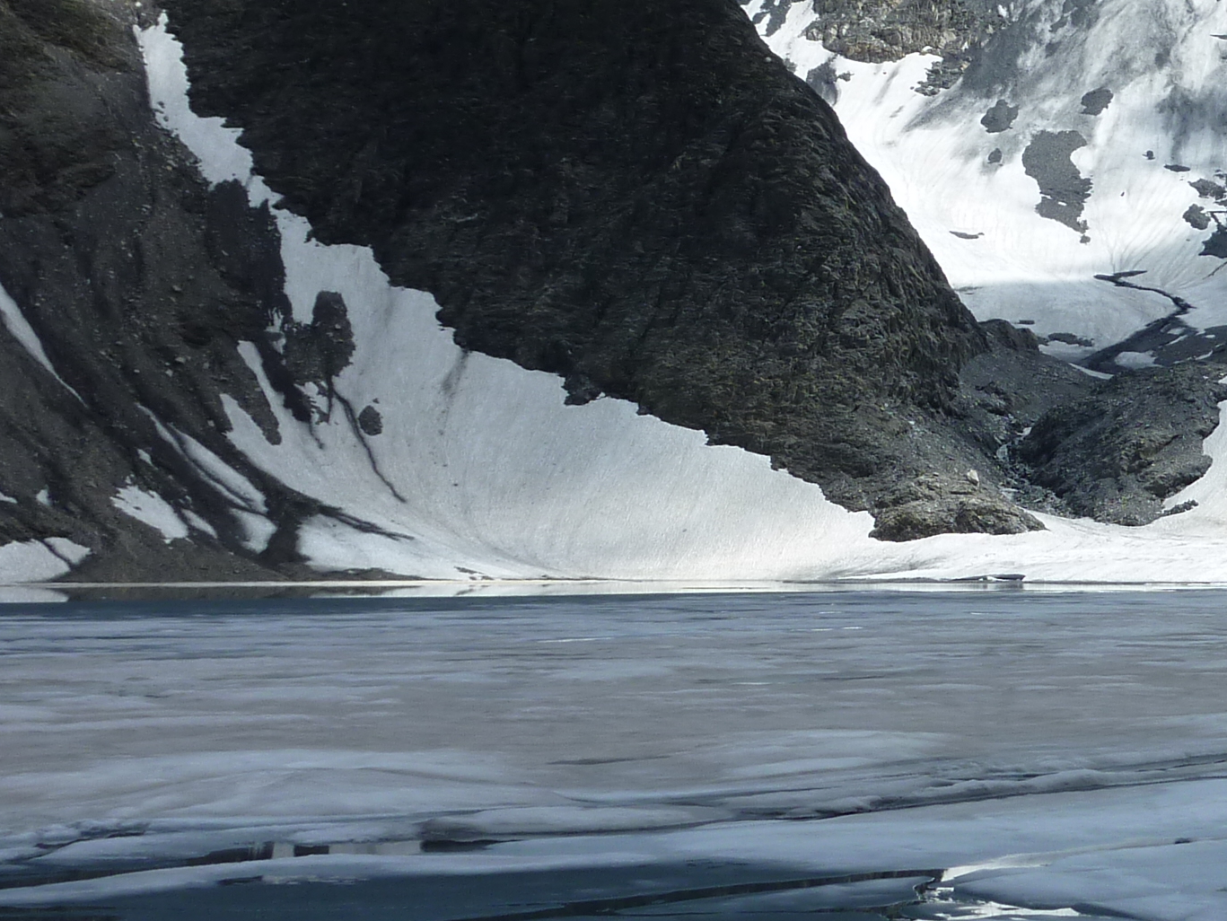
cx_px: 1170
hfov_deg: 25.3
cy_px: 194
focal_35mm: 74
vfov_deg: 19.7
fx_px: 2624
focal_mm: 5.5
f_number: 3.6
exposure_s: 1/800
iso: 80
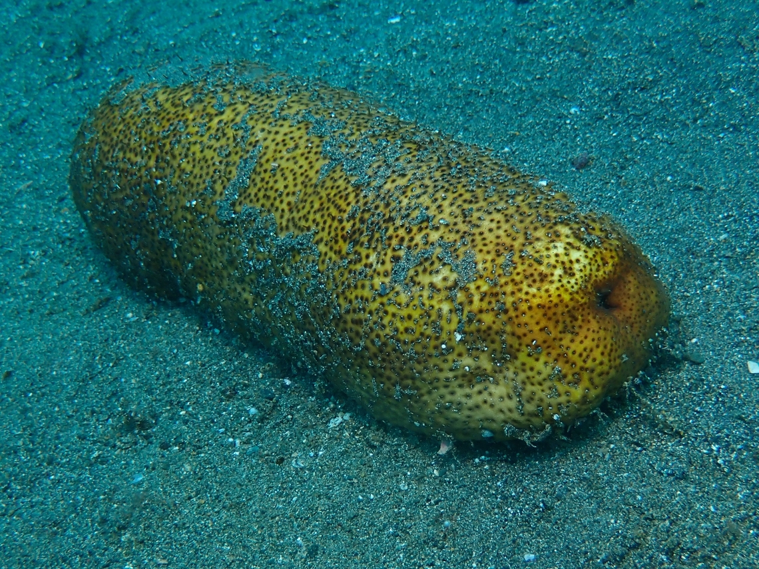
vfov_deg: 29.1
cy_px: 284
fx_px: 1096
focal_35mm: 50
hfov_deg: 38.2
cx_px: 380
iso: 125
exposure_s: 1/200
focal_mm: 9.01
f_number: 4.5
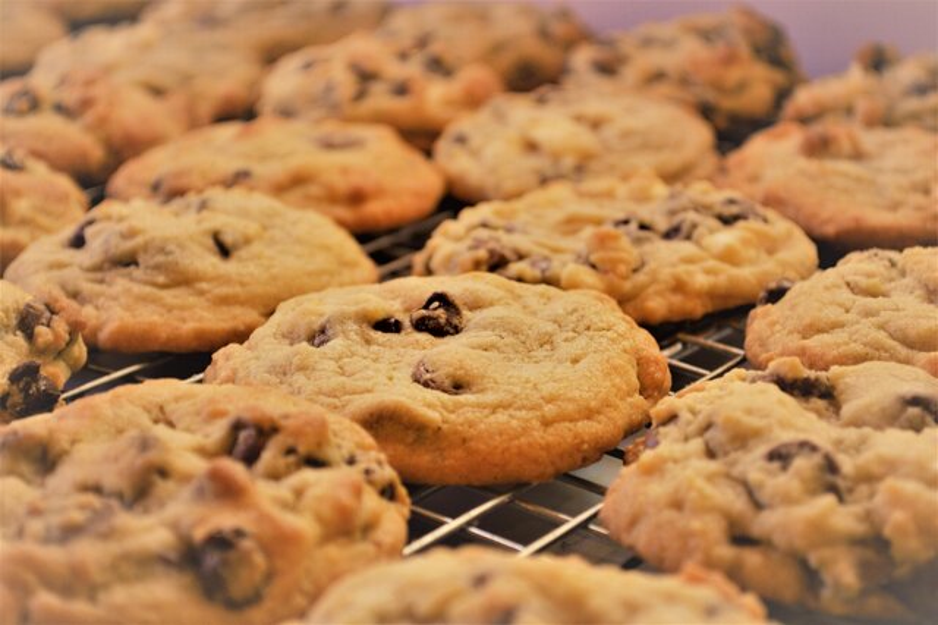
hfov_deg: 24.6
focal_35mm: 82
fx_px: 2148
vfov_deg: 16.5
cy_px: 312
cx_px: 469
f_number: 5.6
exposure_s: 1/60
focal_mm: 55
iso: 400
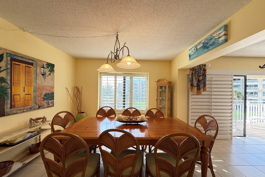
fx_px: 110
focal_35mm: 15
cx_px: 133
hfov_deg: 100.4
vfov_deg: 77.3
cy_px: 91
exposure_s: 1/120
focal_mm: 2.22
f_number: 2.2
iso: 100
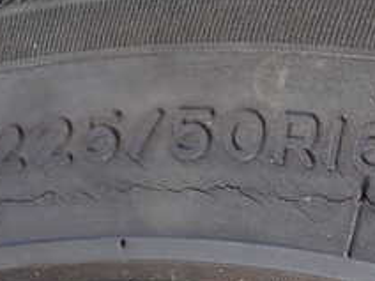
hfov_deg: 21.7
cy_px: 237
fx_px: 921
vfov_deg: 17.2
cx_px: 419
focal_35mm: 85
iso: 160
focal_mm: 5.4
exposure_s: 1/160
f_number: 2.3
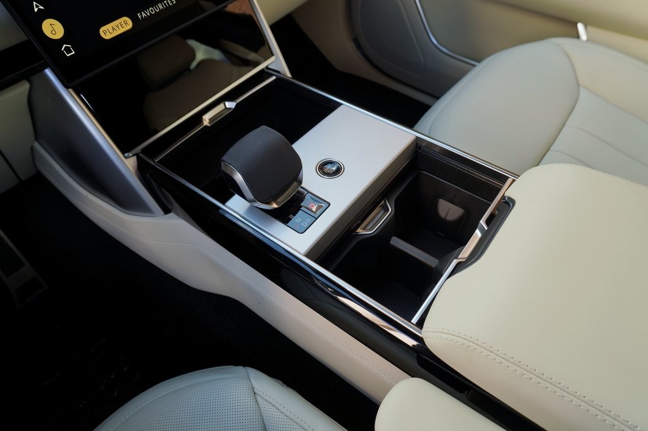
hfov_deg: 73.8
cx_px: 324
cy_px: 216
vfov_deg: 53.1
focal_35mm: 24
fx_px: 432
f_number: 5
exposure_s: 1/60
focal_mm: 16
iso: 100
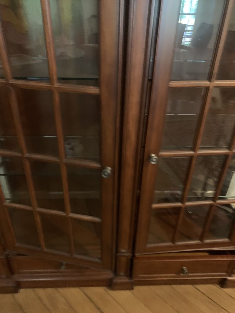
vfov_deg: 67.3
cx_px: 118
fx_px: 235
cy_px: 156
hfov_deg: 53.1
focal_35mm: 26
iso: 800
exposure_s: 1/15
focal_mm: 4.25
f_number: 1.8
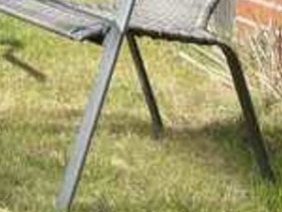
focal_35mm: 111
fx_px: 905
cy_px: -105
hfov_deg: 15.1
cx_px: -246
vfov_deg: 12.7
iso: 32
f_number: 1.6
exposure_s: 1/1715
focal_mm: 4.2
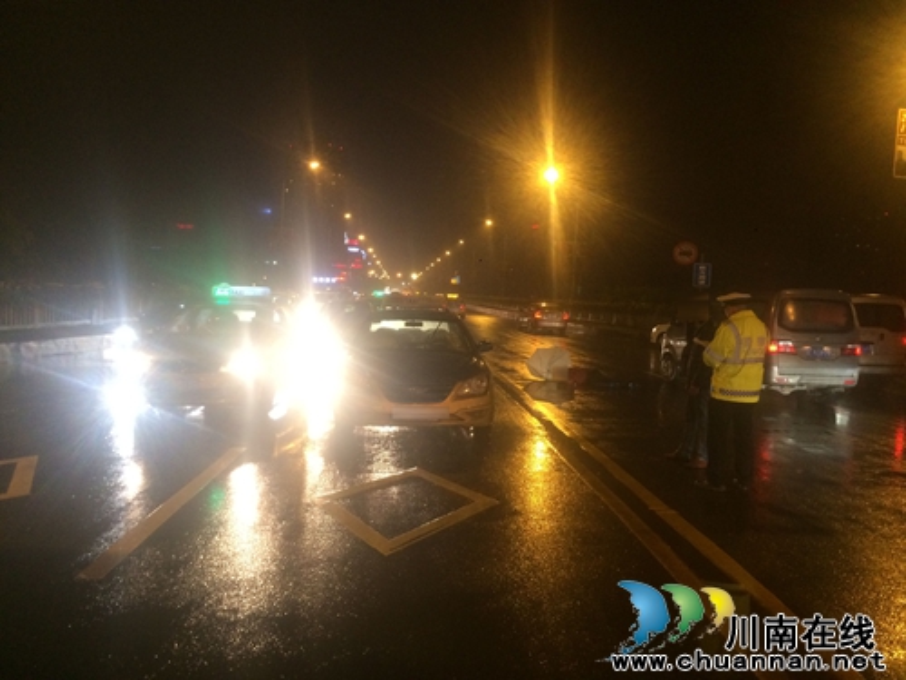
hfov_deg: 60.0
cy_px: 340
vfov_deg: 46.8
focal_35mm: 30
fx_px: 785
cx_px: 453
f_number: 2.2
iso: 250
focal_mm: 4.12
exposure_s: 1/30
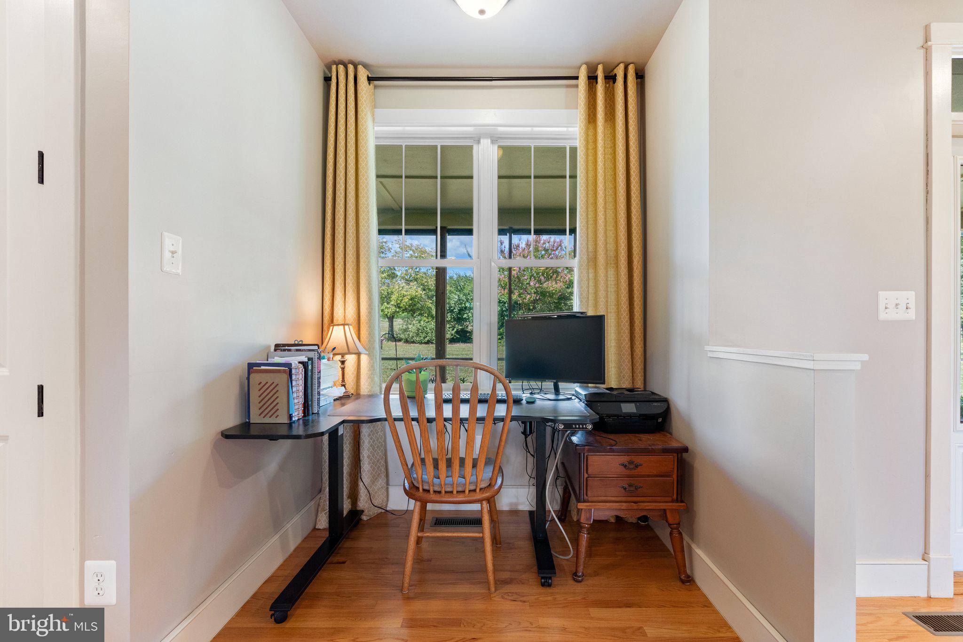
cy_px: 321
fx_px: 428
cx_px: 482
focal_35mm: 16
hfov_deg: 96.7
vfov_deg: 73.7
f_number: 8
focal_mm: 16
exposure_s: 1/8
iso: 800
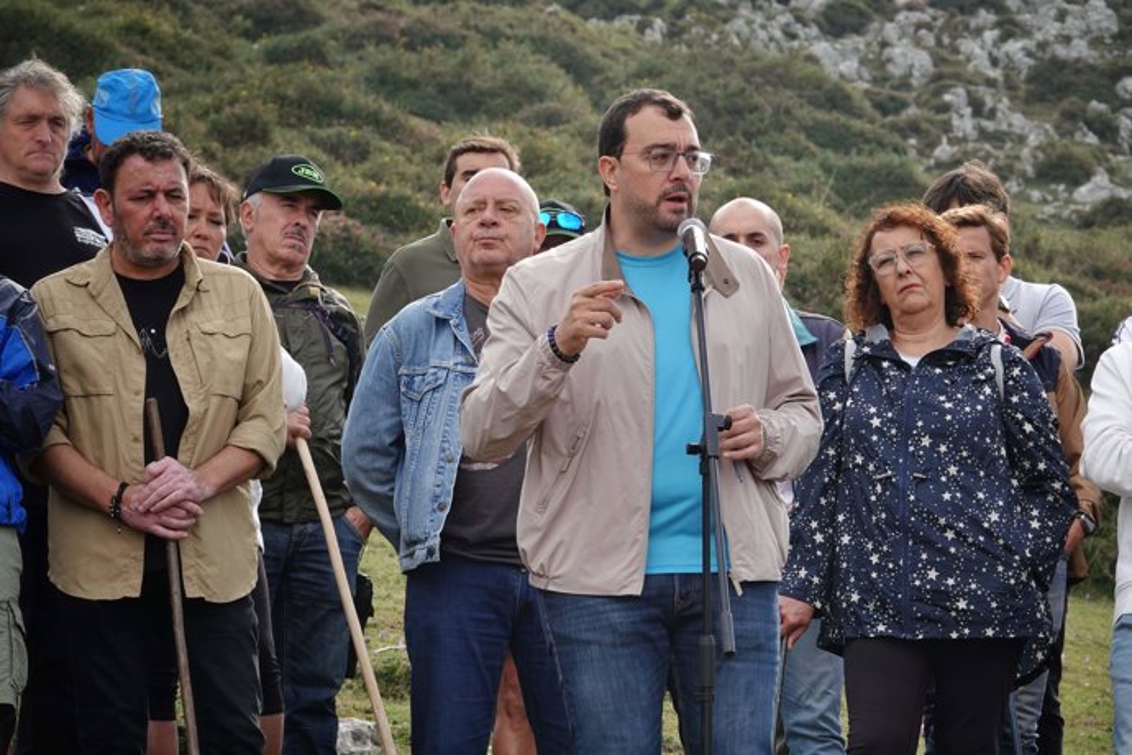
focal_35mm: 170
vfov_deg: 8.1
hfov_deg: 12.1
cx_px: 566
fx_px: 5345
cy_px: 378
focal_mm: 62.39
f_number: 5.6
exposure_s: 1/250
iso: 100
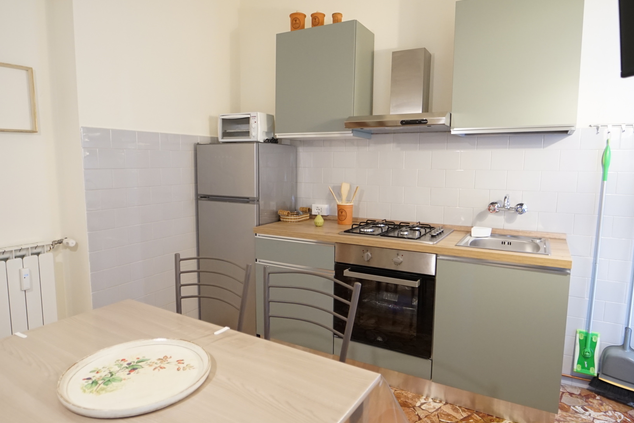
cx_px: 302
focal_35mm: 22
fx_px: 387
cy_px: 212
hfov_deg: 78.5
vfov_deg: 57.2
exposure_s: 1/60
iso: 1000
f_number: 2.8
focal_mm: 14
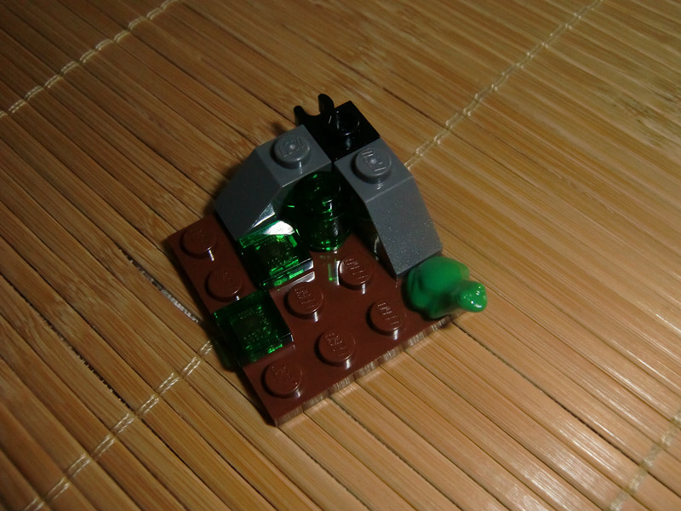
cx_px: 340
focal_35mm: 34
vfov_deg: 41.8
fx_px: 669
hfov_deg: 54.0
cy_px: 256
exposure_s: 1/30
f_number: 8.4
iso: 400
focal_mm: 6.1
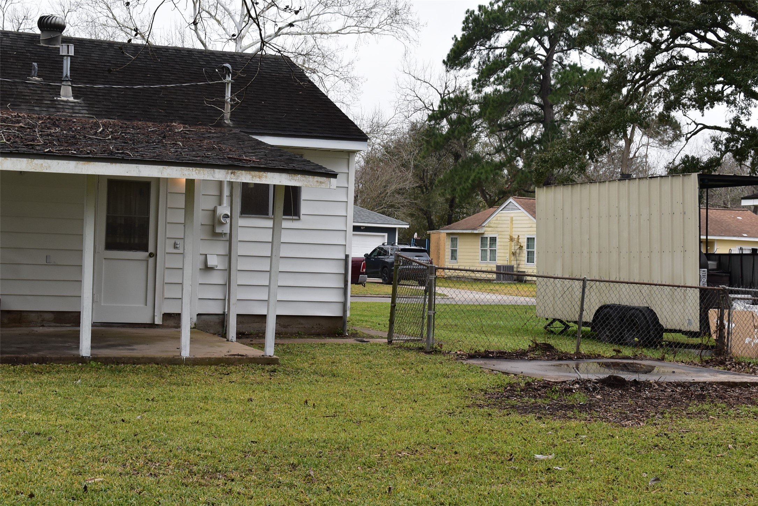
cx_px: 379
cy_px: 253
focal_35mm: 63
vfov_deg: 21.6
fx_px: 1327
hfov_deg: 31.9
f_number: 9
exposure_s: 1/160
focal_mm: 42
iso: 400
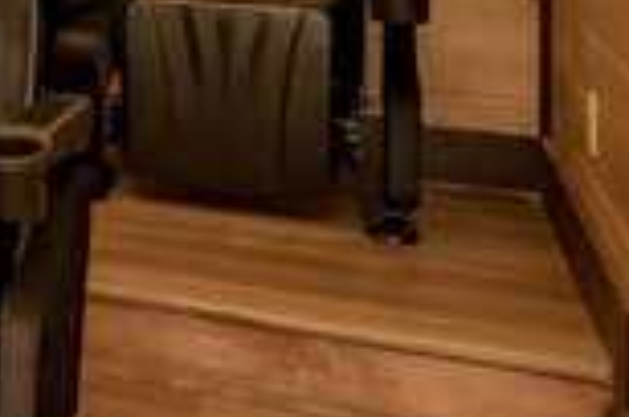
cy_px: -110
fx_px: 1395
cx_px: -792
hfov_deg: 15.9
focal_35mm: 80
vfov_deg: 16.2
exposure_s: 1/100
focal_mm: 16
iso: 1600
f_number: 7.1
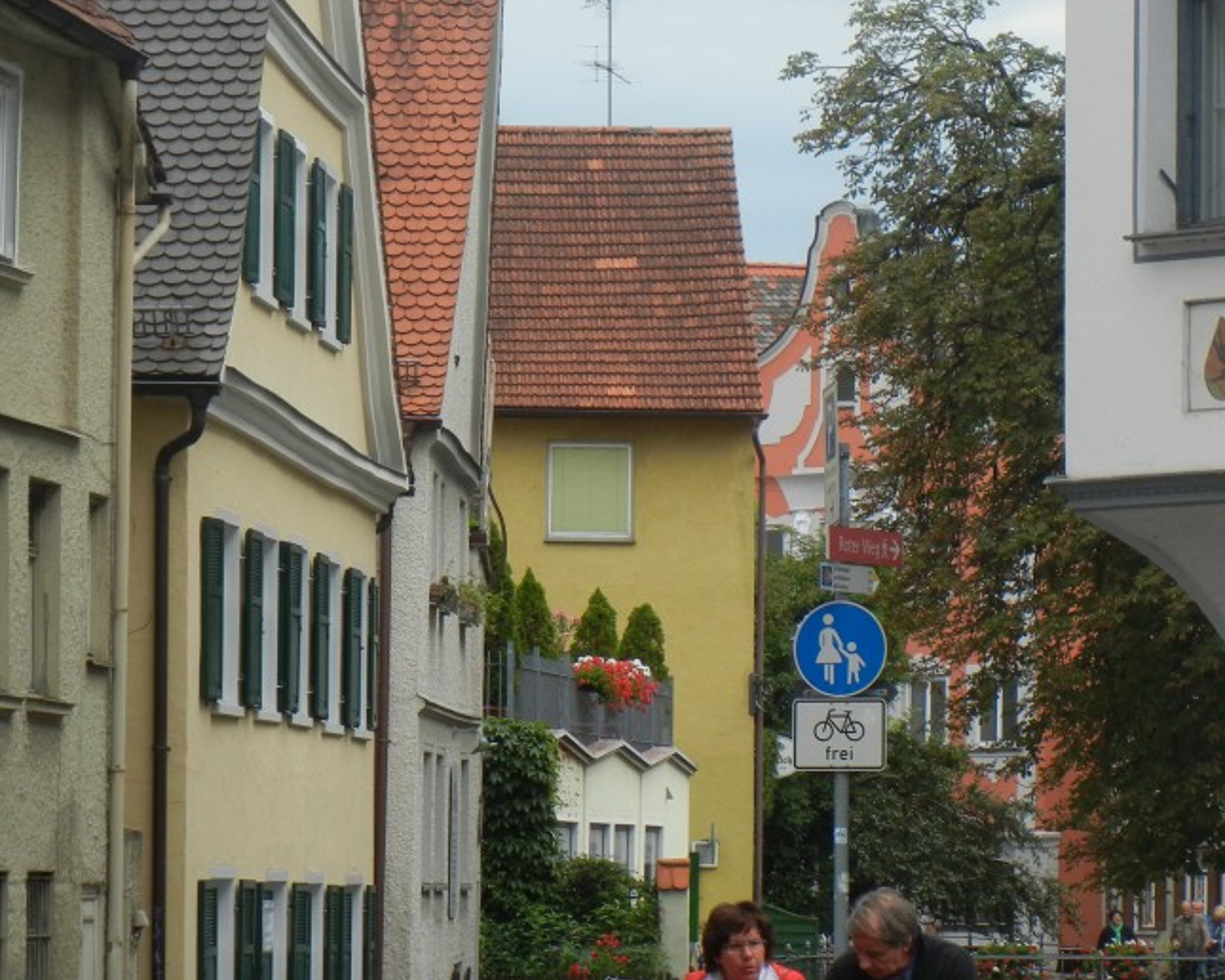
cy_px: 551
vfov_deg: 7.5
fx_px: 7469
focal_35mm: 206
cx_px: 811
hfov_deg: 9.4
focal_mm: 24
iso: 160
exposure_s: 1/280
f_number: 4.6
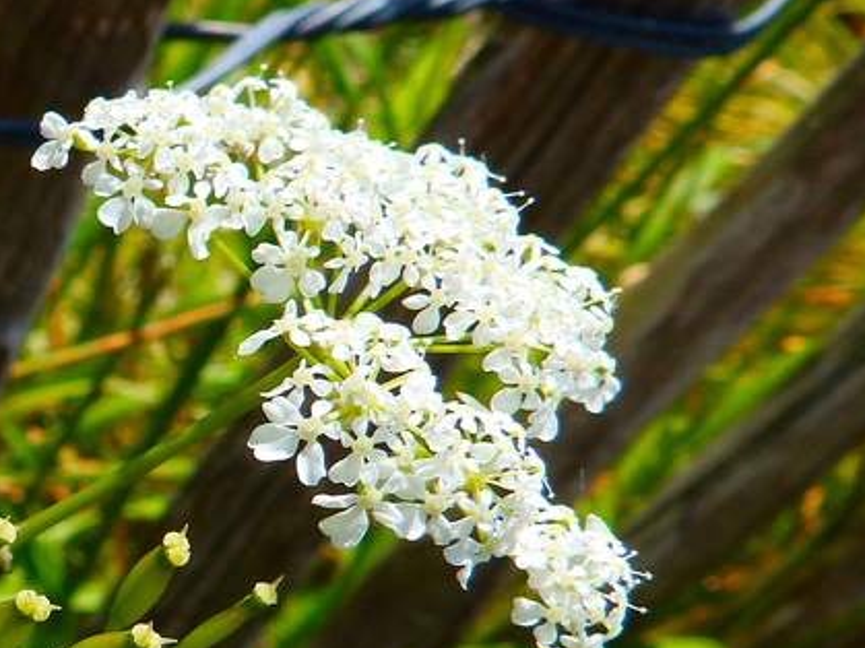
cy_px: 434
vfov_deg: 16.9
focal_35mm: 87
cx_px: -264
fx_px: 2173
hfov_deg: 20.5
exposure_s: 1/500
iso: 80
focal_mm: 5.7
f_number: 4.5
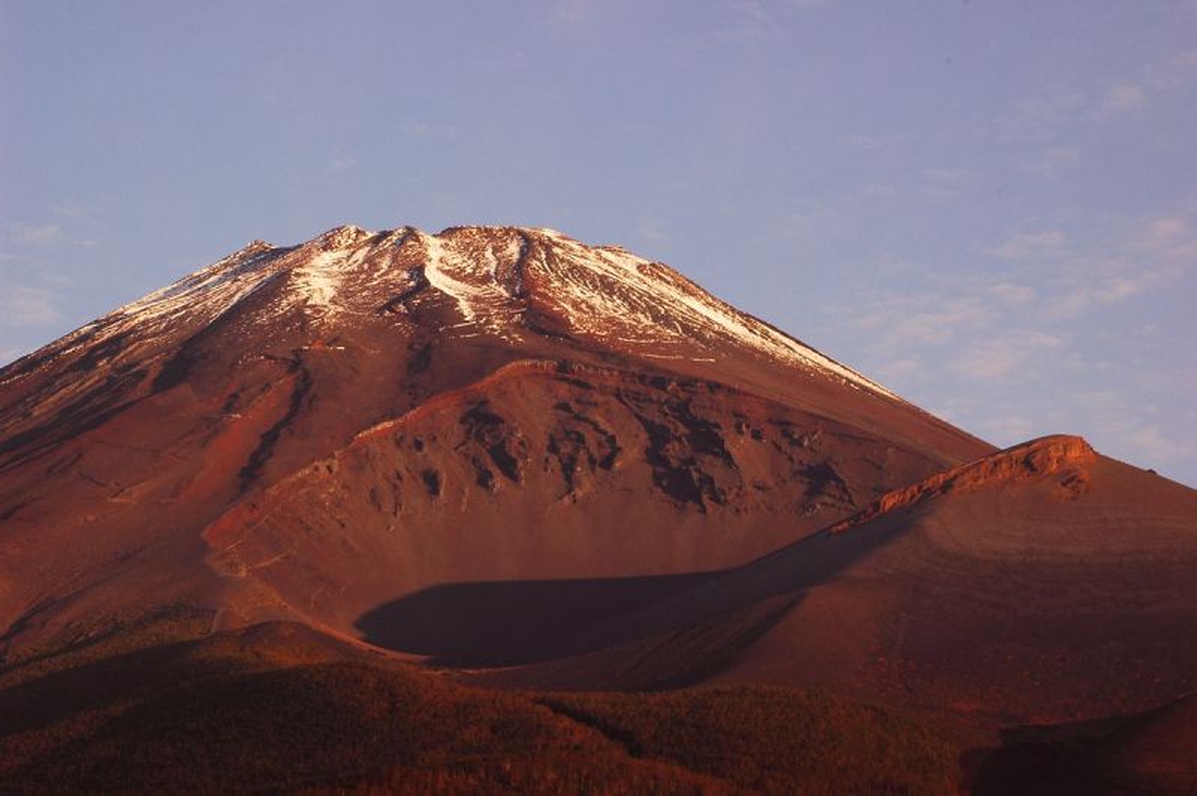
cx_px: 598
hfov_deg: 17.1
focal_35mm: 120
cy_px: 398
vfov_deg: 11.4
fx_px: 3987
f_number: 16
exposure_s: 1/30
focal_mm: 80
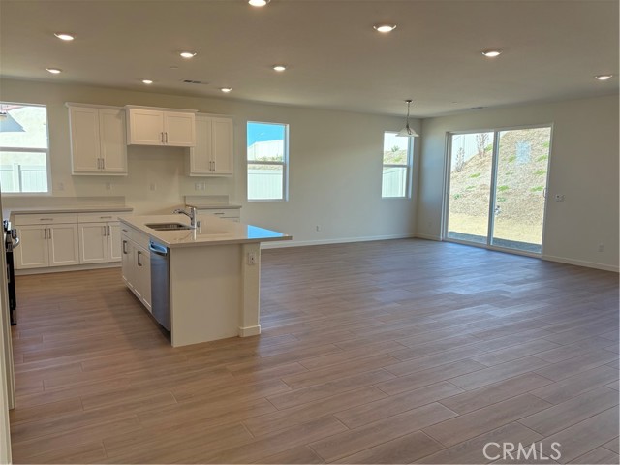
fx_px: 466
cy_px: 232
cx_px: 310
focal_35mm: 26
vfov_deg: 53.1
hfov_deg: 67.3
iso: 64
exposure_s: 1/232
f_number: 1.6
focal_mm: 5.96
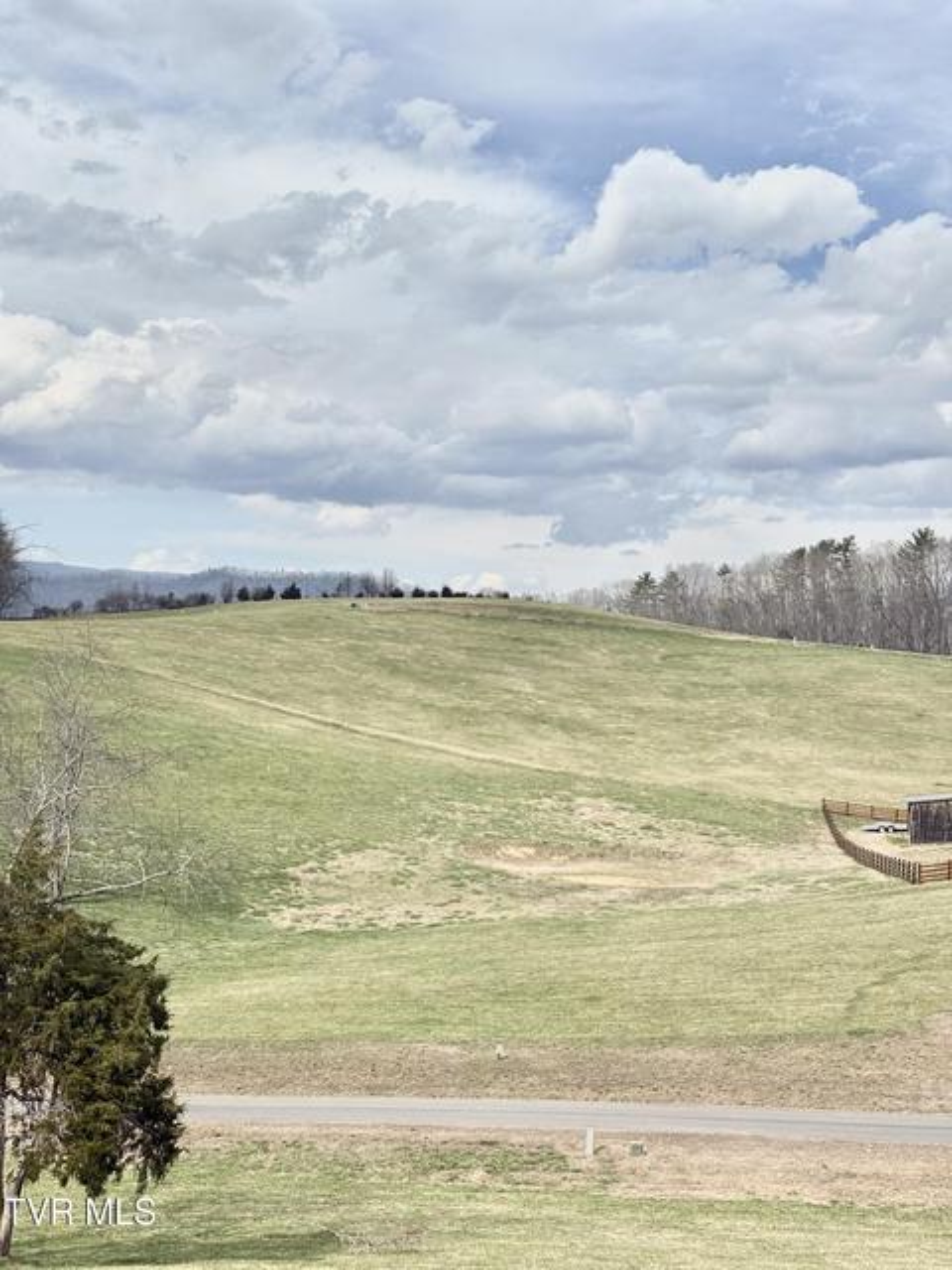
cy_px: 635
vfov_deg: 36.8
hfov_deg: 28.0
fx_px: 1907
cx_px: 476
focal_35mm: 52
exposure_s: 1/4065
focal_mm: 5.96
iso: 32
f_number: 1.6
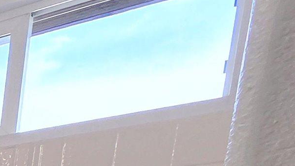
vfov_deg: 12.6
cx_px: -400
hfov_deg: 15.6
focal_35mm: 72
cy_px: 410
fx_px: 563
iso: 50
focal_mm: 2.2
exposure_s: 1/128
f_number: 2.2
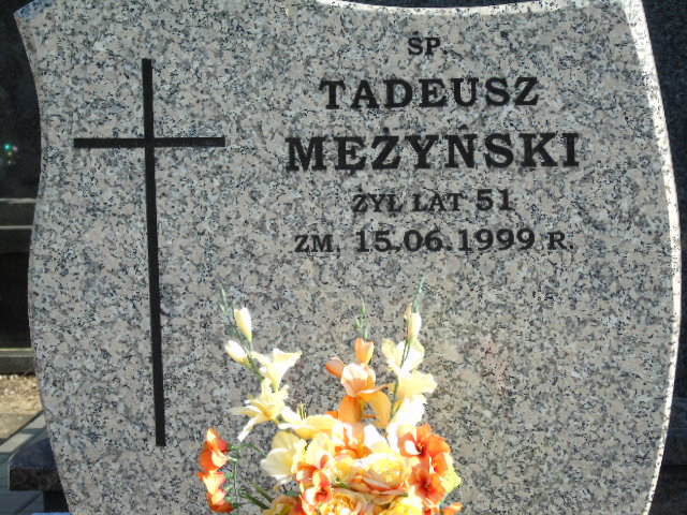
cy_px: 258
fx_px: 2818
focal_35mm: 142
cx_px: 344
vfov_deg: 10.4
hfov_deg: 13.9
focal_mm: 25
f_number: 4.7
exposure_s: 1/200
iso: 80
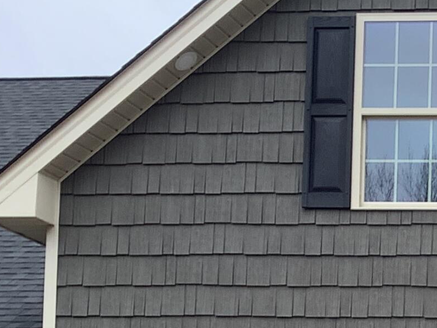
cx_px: 763
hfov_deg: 14.8
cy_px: 524
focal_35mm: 118
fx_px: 1490
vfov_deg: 11.9
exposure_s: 1/123
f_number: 2.4
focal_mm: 3.3
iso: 25
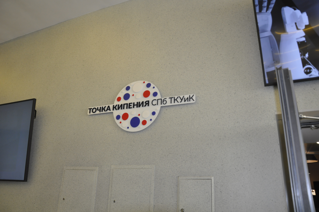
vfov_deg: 47.8
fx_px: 239
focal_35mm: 27
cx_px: 160
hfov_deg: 67.4
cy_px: 106
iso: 800
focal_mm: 18
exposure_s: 1/80
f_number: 3.5
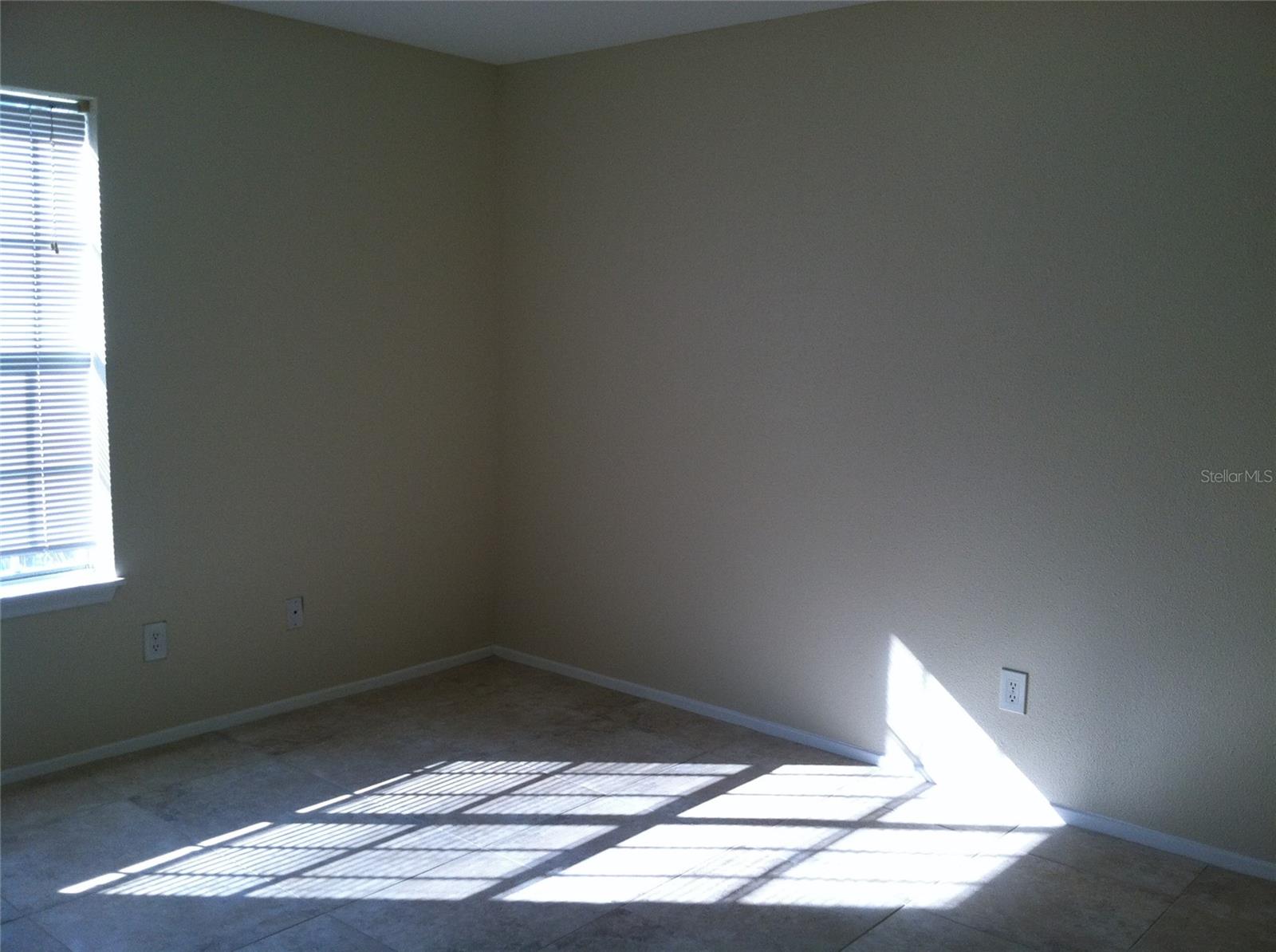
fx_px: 1288
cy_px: 476
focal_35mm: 35
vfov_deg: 40.6
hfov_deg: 52.7
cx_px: 638
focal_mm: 3.85
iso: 100
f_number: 2.8
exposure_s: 1/120
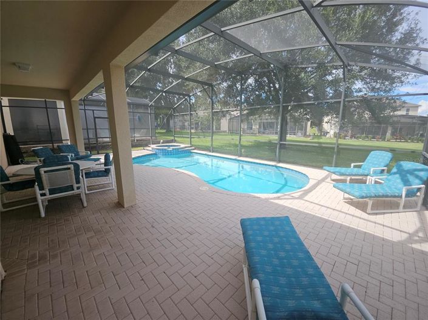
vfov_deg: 89.9
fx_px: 161
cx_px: 214
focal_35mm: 13
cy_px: 160
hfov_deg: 106.2
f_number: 2.2
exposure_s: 1/336
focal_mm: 1.7
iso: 32
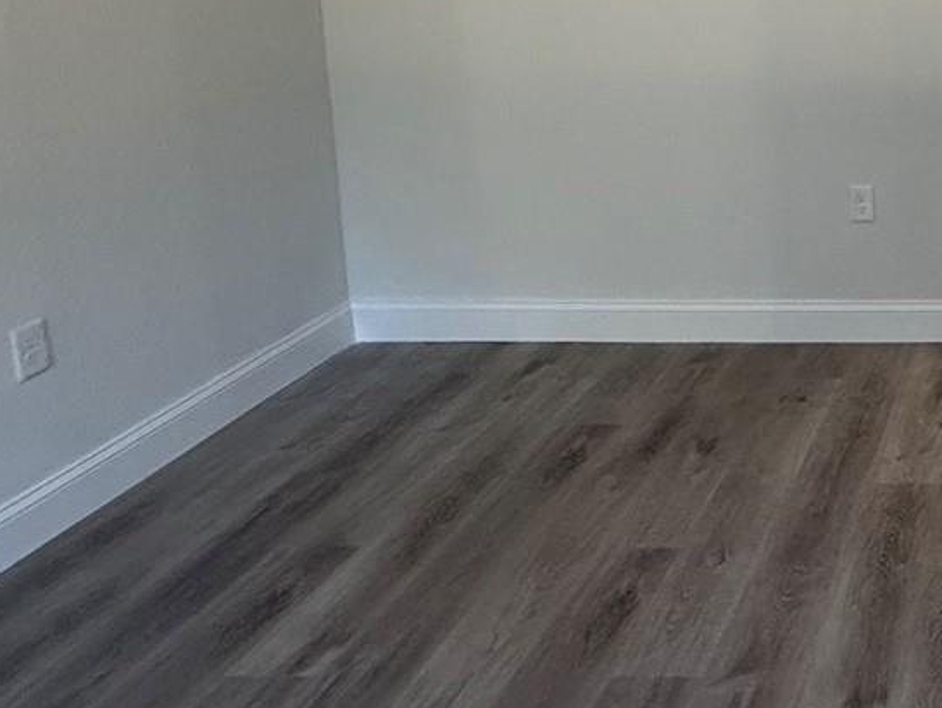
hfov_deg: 37.0
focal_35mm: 41
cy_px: 22
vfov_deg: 32.7
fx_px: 1116
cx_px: 1080
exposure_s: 1/120
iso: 250
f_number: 2.2
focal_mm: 2.22
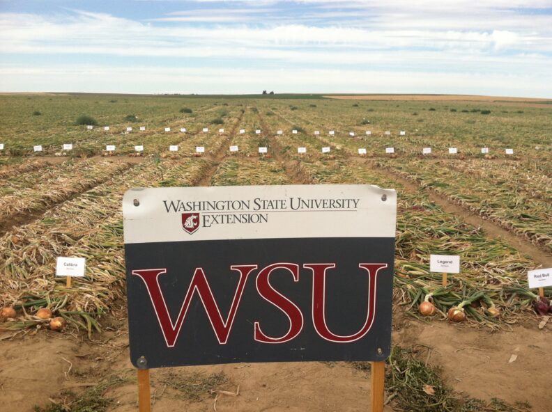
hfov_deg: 52.7
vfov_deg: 40.6
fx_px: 557
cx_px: 276
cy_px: 206
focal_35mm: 35
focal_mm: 3.85
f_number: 2.8
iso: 80
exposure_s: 1/1250
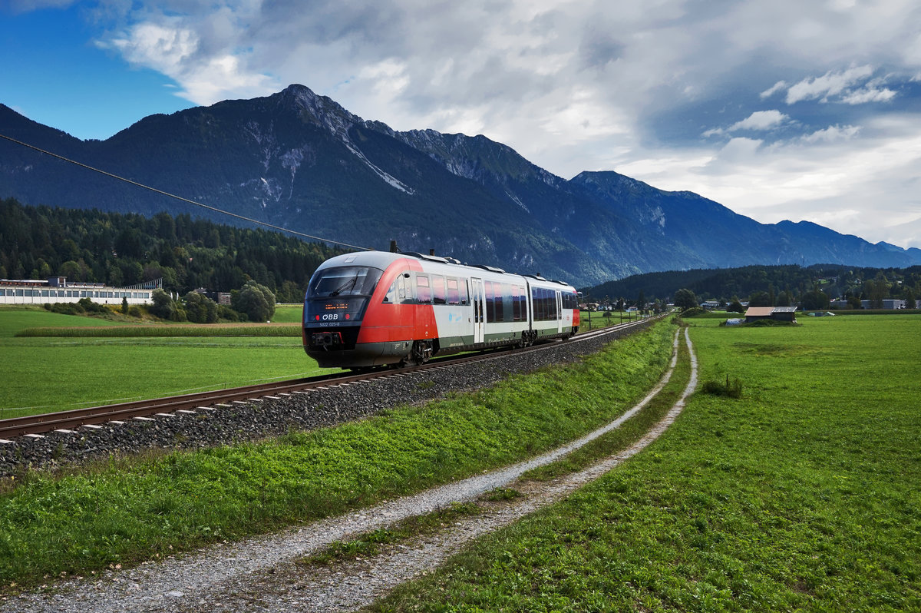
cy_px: 306
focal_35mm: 36
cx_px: 460
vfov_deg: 36.8
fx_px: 920
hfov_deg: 53.2
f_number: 5
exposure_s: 1/1000
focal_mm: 24
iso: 200
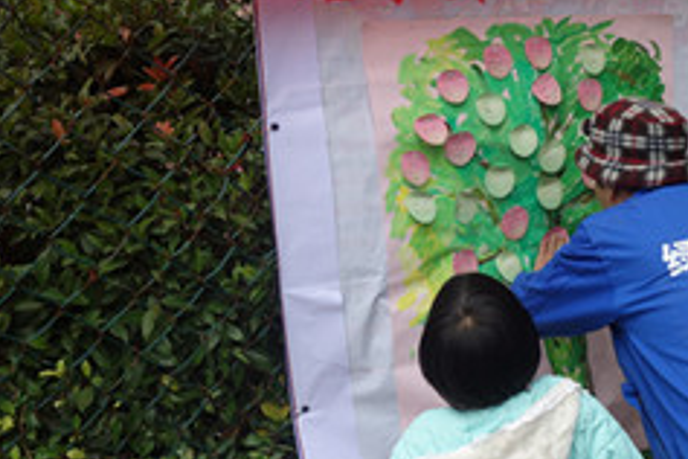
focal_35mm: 59
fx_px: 1127
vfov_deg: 22.9
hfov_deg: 33.5
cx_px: 485
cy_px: 173
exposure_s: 1/100
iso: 125
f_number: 5
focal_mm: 10.4
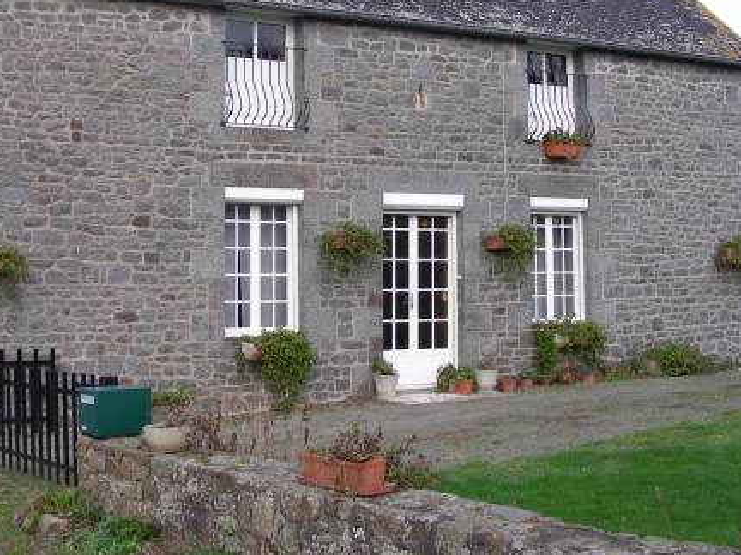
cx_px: 271
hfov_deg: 32.0
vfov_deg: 24.1
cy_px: 120
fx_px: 1284
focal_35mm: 60
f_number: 4
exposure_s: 1/112
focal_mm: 6.3
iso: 50
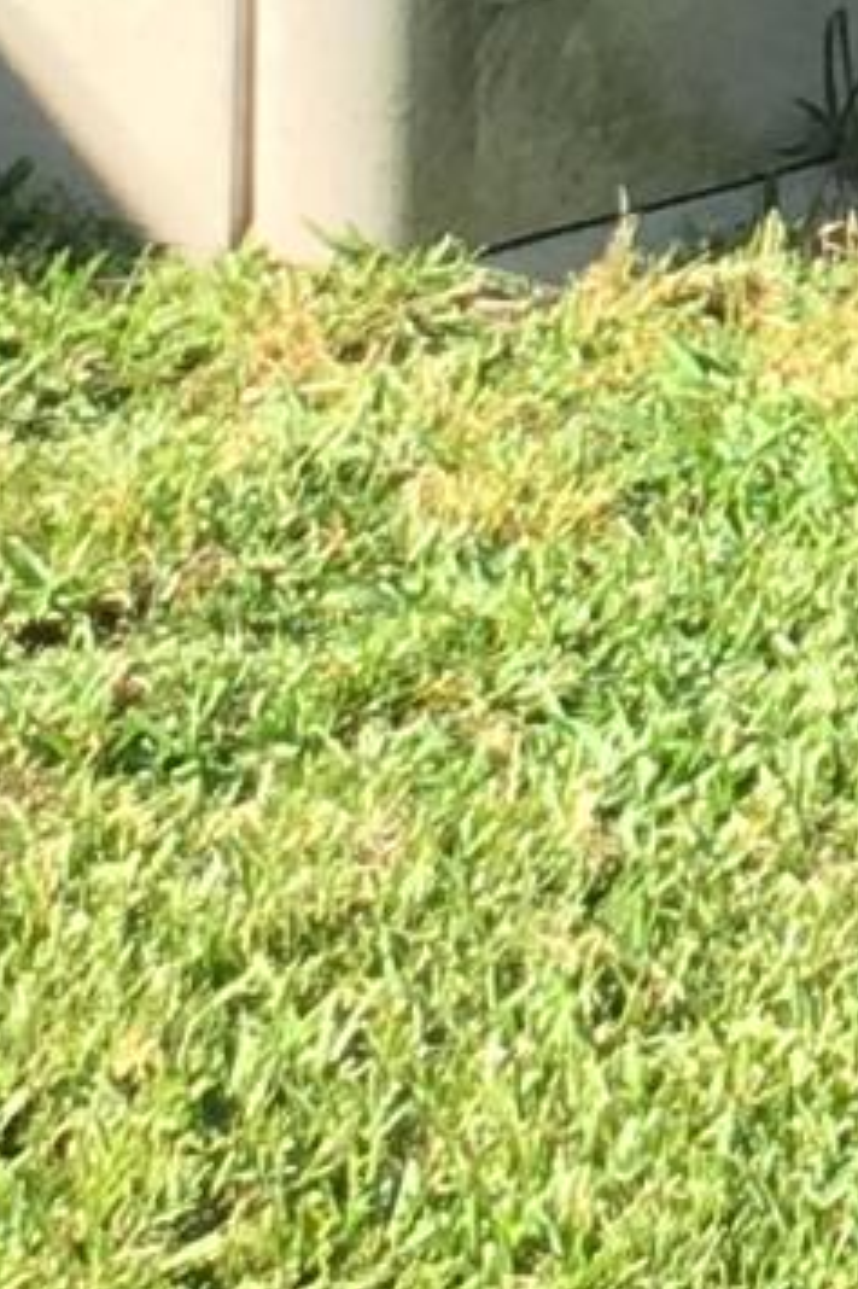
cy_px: -1159
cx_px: 2024
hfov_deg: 5.2
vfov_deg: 7.8
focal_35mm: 254
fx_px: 9089
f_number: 2.2
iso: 25
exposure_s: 1/349
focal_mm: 4.15
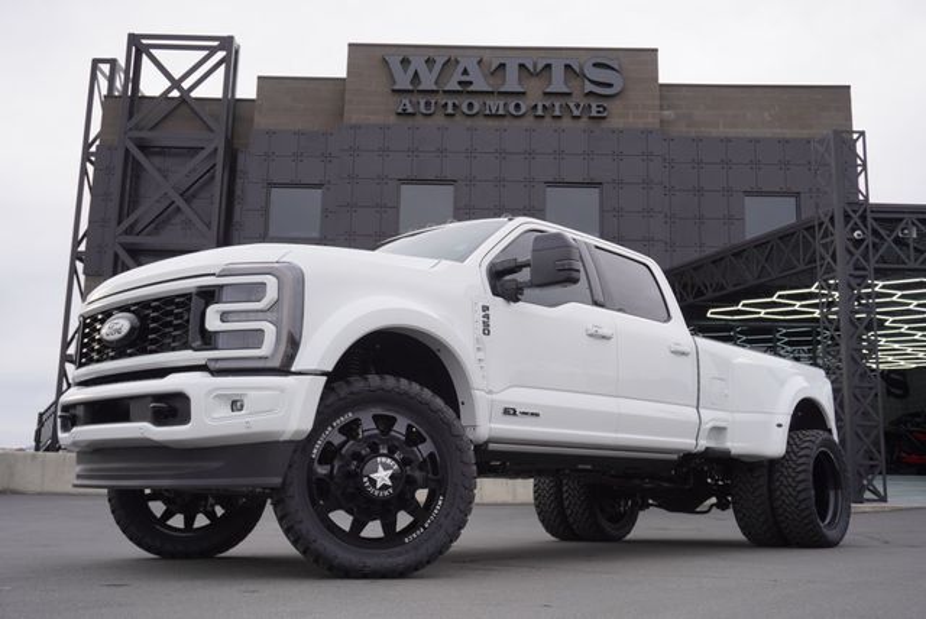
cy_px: 310
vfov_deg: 36.9
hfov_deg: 53.1
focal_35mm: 36
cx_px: 463
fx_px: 927
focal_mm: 24
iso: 100
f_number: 5.6
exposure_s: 1/100
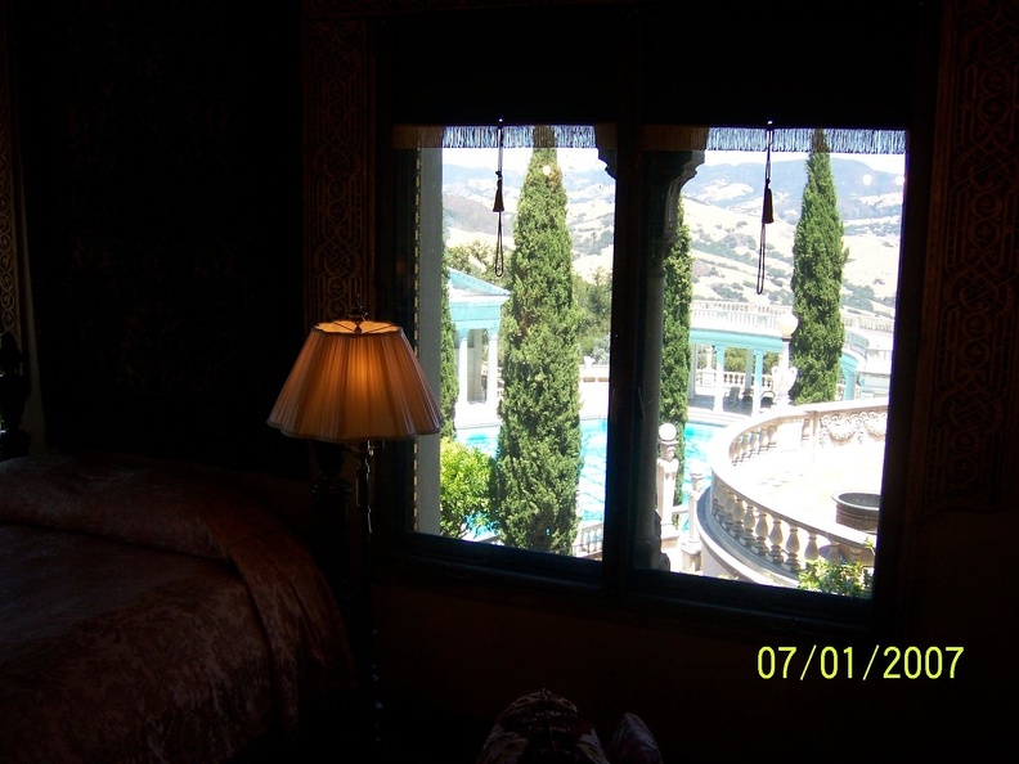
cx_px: 510
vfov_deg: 39.7
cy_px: 382
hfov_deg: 51.4
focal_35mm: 36
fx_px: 1060
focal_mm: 6
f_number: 2.8
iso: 80
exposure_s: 1/100
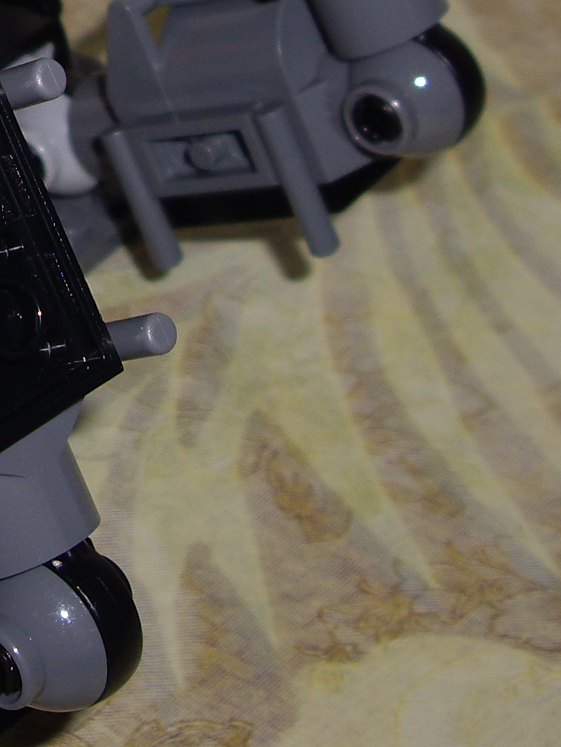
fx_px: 2873
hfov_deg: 10.9
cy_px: -68
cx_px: -144
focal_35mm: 133
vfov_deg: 14.5
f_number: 8
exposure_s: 1/40
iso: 64
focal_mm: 7.9
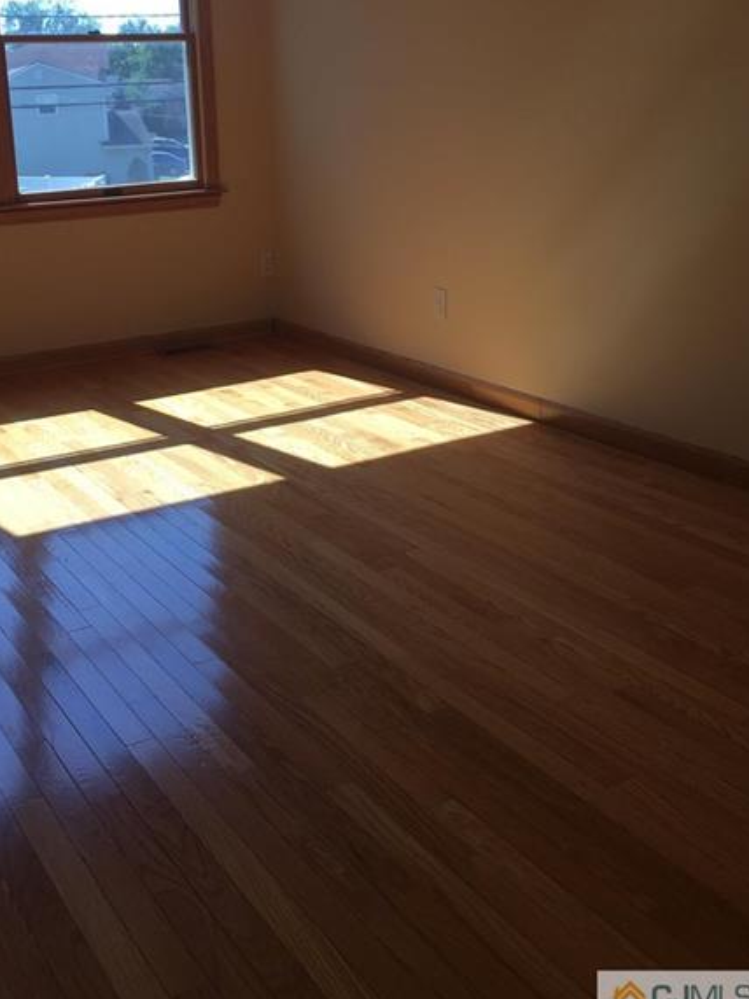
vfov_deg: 47.3
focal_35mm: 39
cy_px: 360
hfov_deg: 36.6
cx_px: 294
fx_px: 1126
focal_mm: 4.15
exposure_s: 1/257
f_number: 2.2
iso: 25
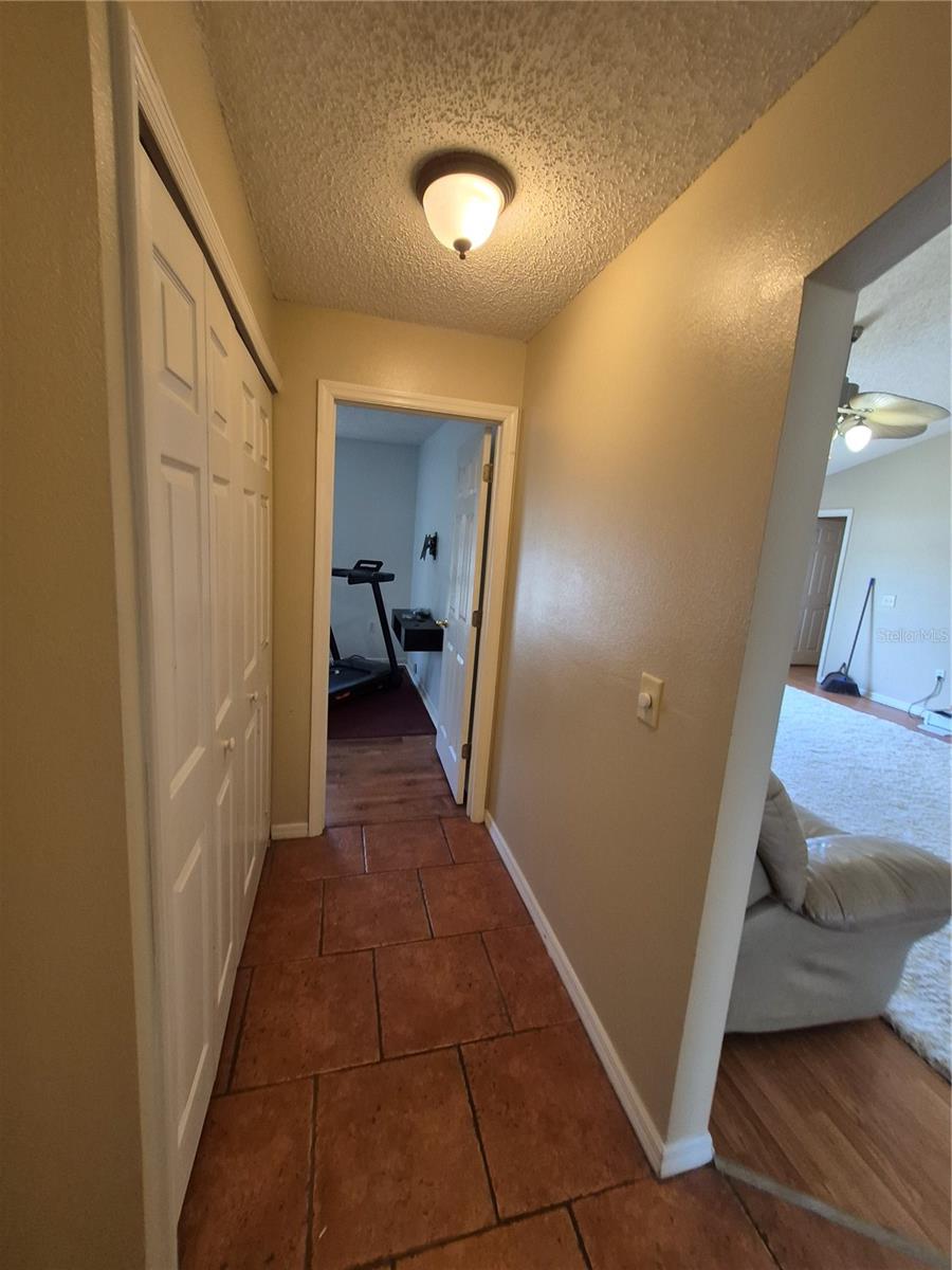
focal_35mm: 13
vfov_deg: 106.2
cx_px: 476
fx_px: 477
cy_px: 635
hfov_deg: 89.9
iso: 160
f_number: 2.2
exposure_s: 1/60
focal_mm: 1.74
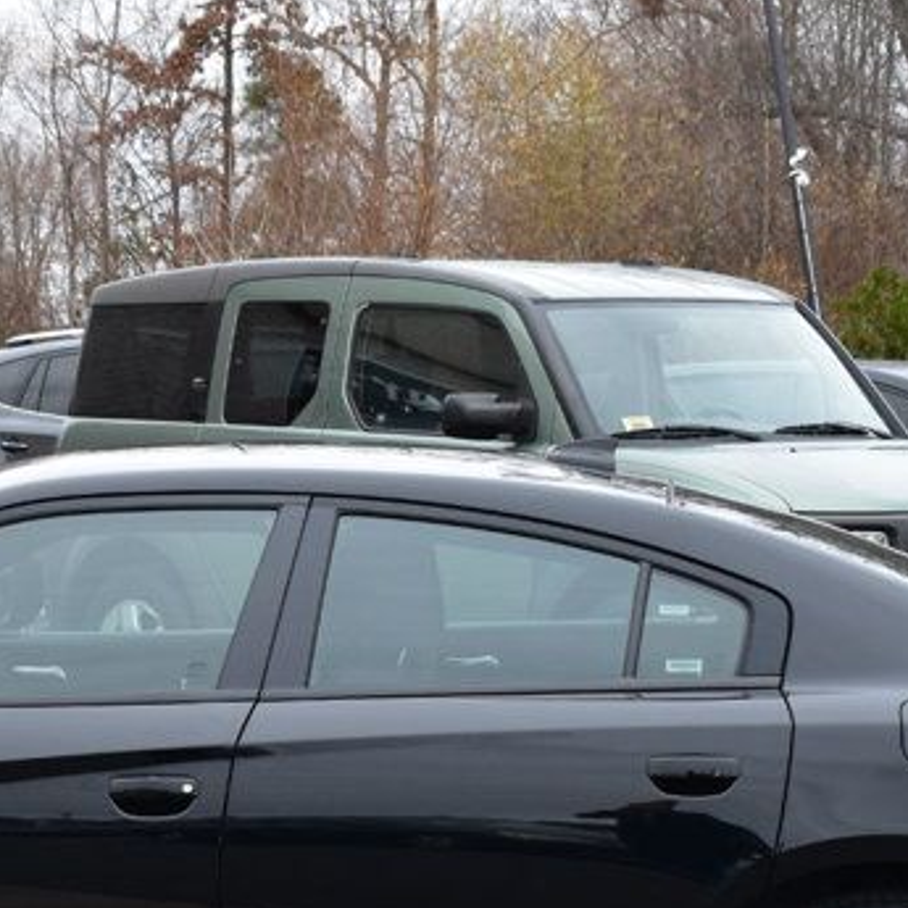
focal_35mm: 117
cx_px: 166
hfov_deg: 14.8
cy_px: 871
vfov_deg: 14.7
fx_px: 3480
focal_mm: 31
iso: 400
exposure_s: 1/60
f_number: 8
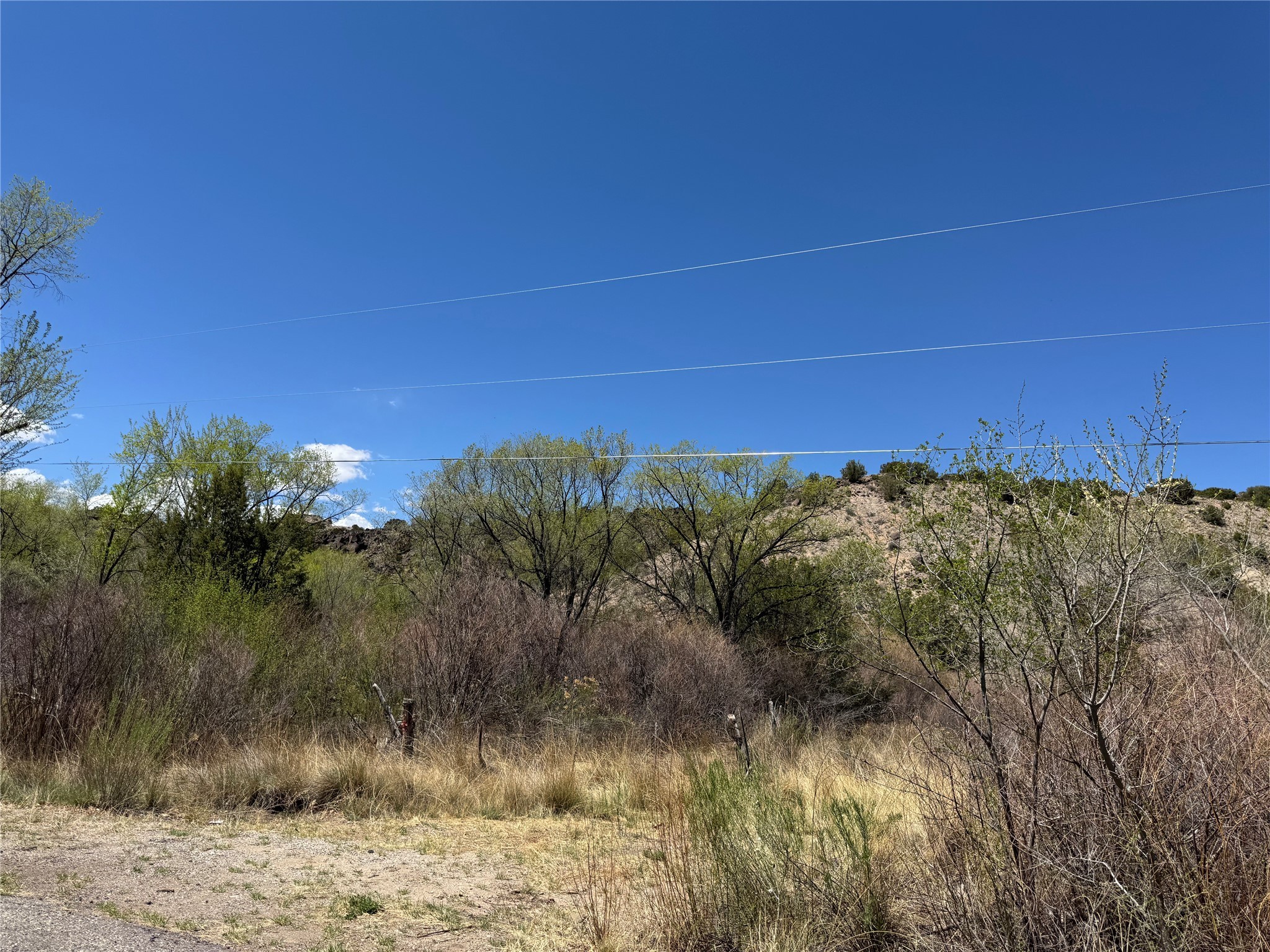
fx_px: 881
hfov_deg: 71.6
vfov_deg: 56.8
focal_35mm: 24
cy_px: 476
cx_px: 635
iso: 80
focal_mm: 6.76
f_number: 1.78
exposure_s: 1/4608
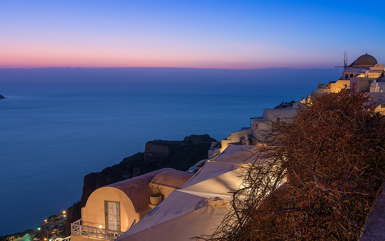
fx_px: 346
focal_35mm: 33
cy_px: 132
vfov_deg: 38.3
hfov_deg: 57.2
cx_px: 247
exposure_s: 25
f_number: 8
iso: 64
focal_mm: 20
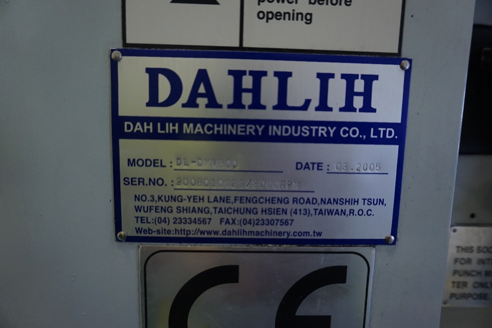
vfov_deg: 53.1
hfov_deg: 73.7
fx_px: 328
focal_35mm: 24
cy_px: 164
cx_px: 246
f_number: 4
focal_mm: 16
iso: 1000
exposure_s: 1/160
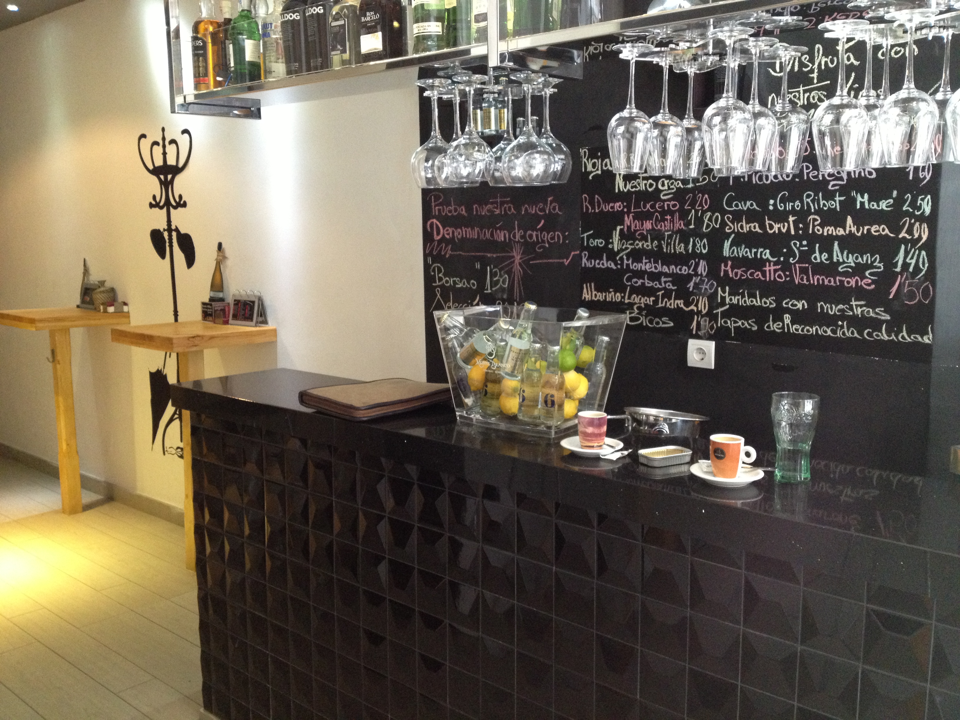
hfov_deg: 52.6
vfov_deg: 40.7
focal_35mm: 35
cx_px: 480
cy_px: 360
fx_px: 971
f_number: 2.4
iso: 320
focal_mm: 4.28
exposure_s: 1/20
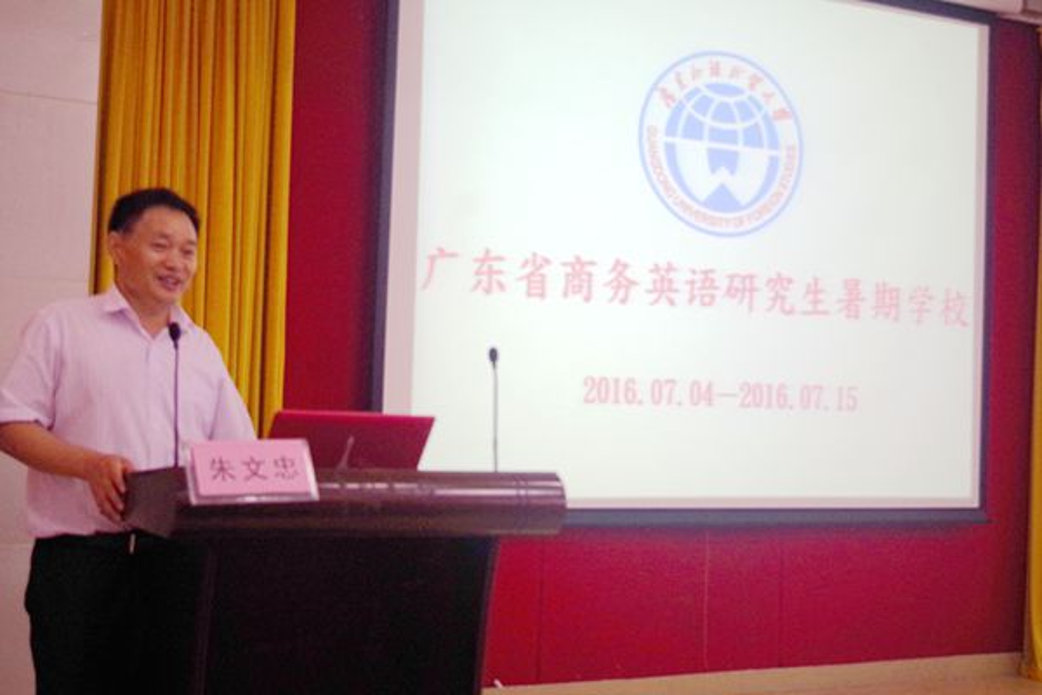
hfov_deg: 40.3
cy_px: 348
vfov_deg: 27.5
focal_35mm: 49
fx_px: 1418
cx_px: 521
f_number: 4
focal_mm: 32.5
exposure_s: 1/100
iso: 800
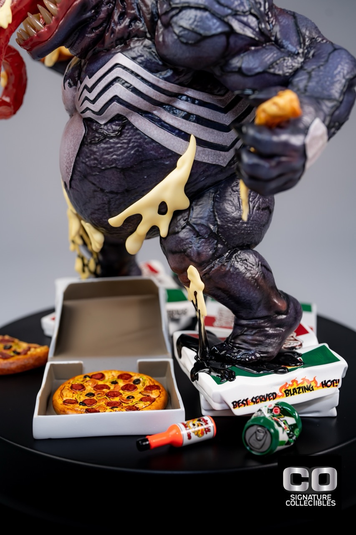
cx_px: 178
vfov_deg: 39.6
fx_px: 742
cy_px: 268
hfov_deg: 27.0
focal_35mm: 50
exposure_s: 1/30
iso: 125
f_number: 5
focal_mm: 50
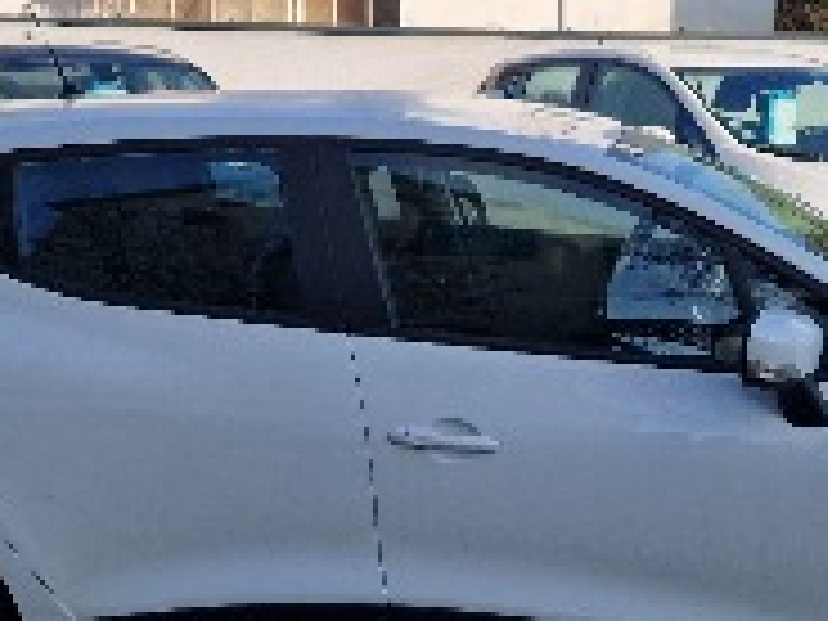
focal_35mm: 52
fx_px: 1244
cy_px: 261
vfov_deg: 28.0
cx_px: 522
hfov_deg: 36.6
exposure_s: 1/1596
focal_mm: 5.4
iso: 50
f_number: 1.8
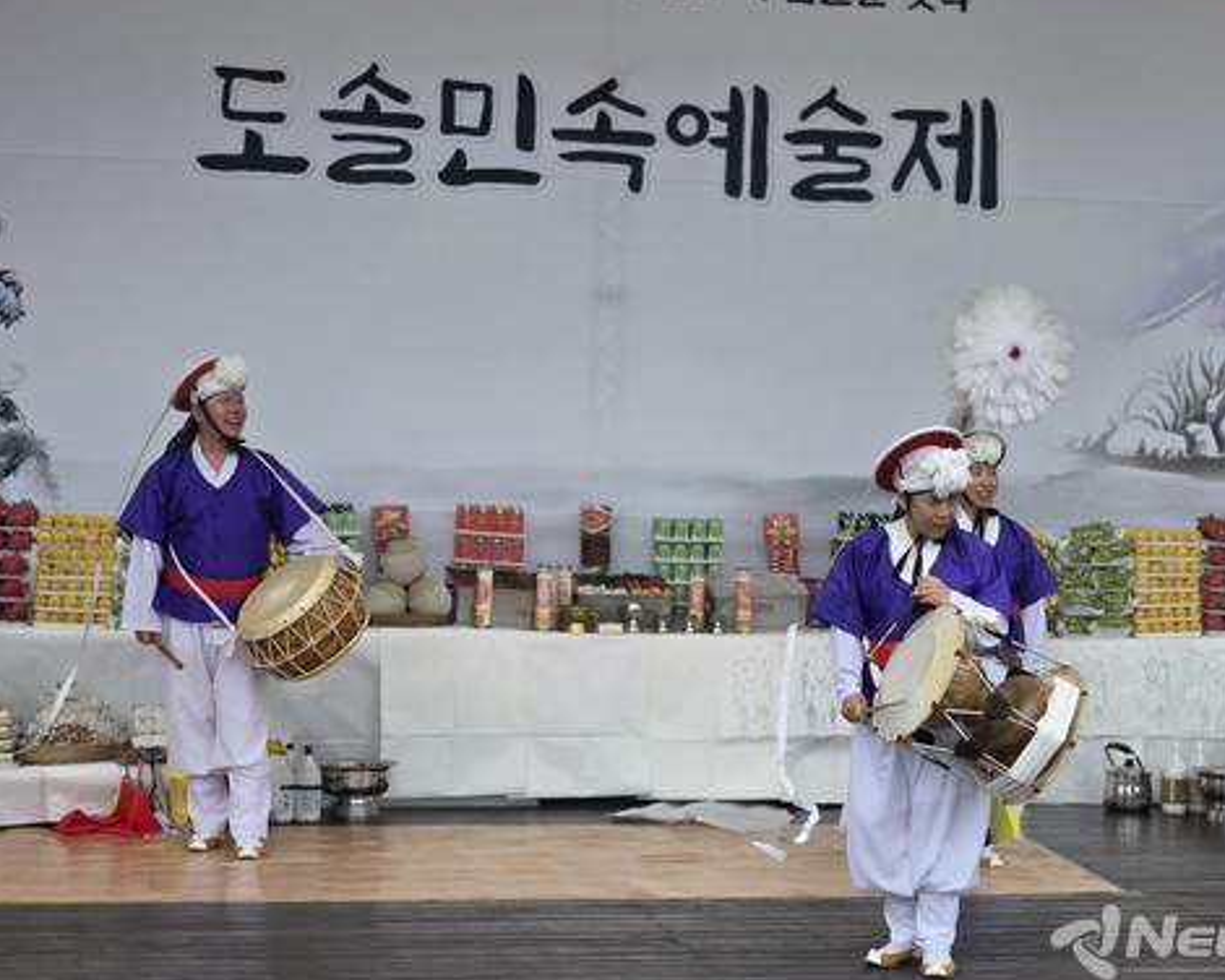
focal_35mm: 86
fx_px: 3118
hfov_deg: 22.2
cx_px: 777
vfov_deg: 17.9
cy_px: 433
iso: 50
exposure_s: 1/381
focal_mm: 7.9
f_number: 2.4
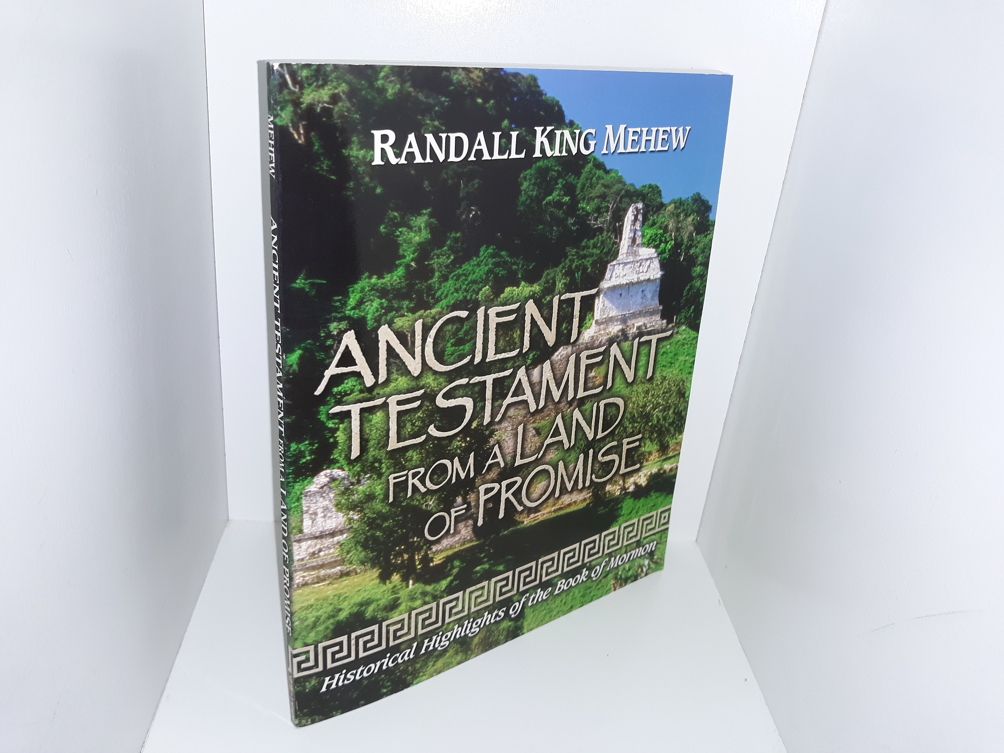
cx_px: 502
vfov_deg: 49.7
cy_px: 376
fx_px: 812
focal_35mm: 28
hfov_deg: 63.4
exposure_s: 1/120
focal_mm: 3.7
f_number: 1.7
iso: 64
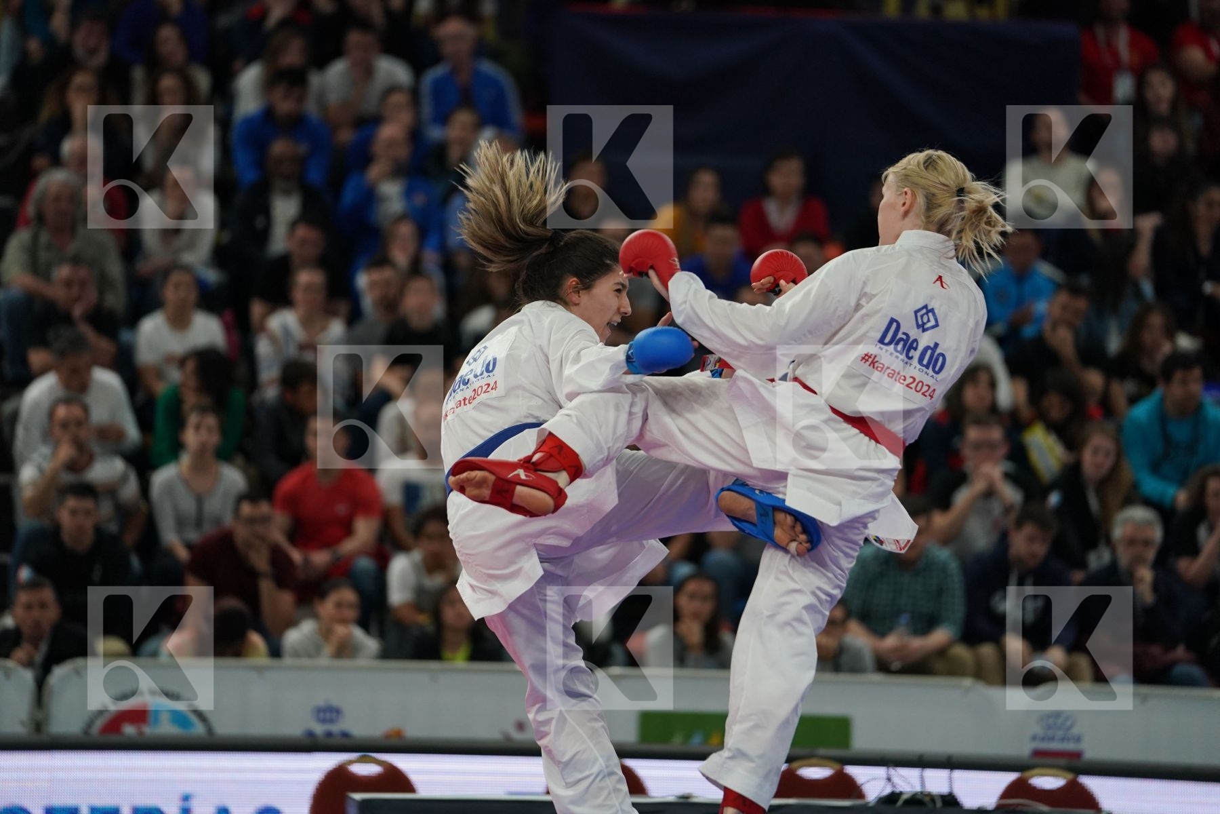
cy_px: 407
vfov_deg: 6.9
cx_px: 610
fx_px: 6777
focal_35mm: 200
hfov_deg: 10.3
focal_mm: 200
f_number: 2.8
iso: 1600
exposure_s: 1/1000
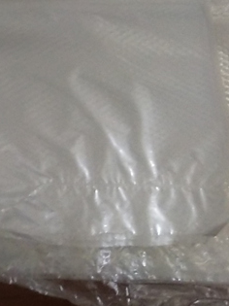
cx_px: -165
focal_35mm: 127
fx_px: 1121
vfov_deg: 13.8
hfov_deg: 11.0
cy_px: -246
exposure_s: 1/50
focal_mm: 3.95
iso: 146
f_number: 1.8
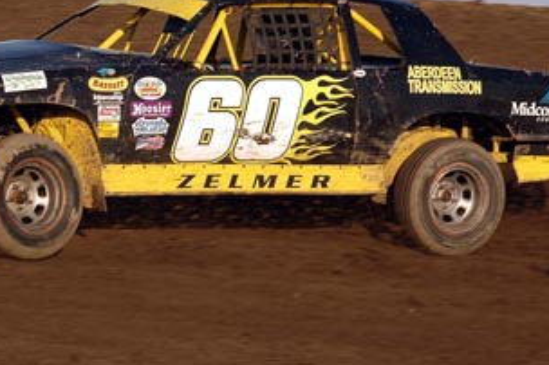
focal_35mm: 333
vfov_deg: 4.1
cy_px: 116
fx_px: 5070
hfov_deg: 6.2
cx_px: 168
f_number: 7.1
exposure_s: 1/500
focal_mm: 135
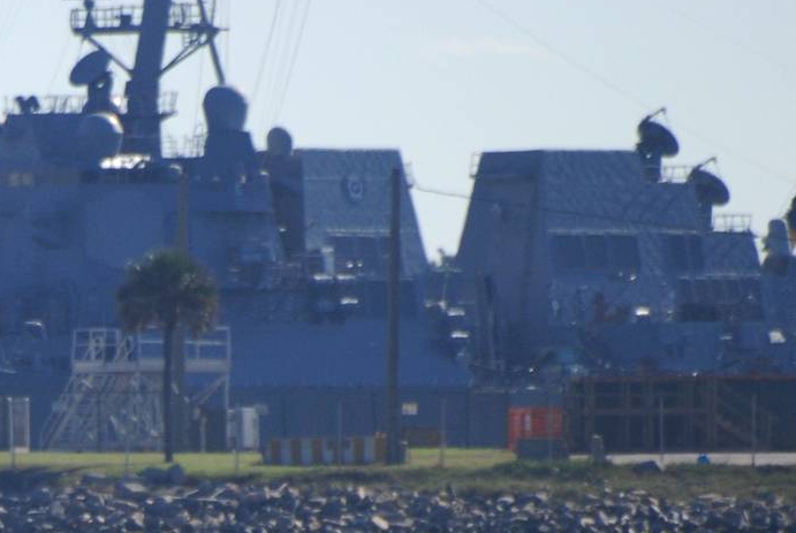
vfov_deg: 1.3
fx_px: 23074
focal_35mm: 1042
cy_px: 514
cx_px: 14
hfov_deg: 2.0
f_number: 5.6
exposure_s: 1/1600
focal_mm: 300
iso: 400
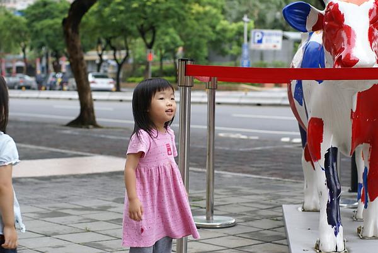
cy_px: 126
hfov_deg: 27.0
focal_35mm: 75
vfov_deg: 18.2
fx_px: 788
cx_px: 189
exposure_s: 1/80
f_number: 3.5
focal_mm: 50
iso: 160
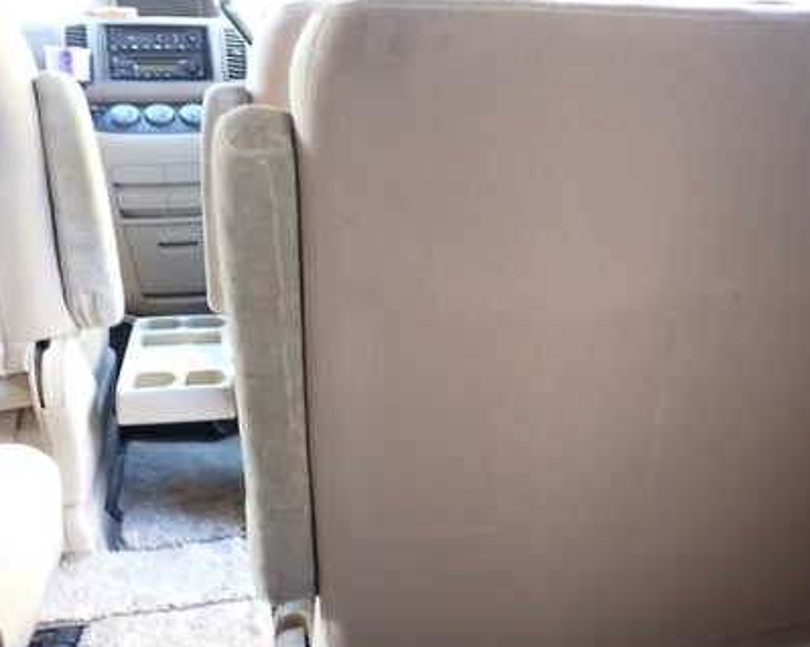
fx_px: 1055
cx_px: 603
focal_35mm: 44
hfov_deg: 40.9
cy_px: 377
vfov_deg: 34.1
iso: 250
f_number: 2.3
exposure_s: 1/30
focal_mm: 5.4
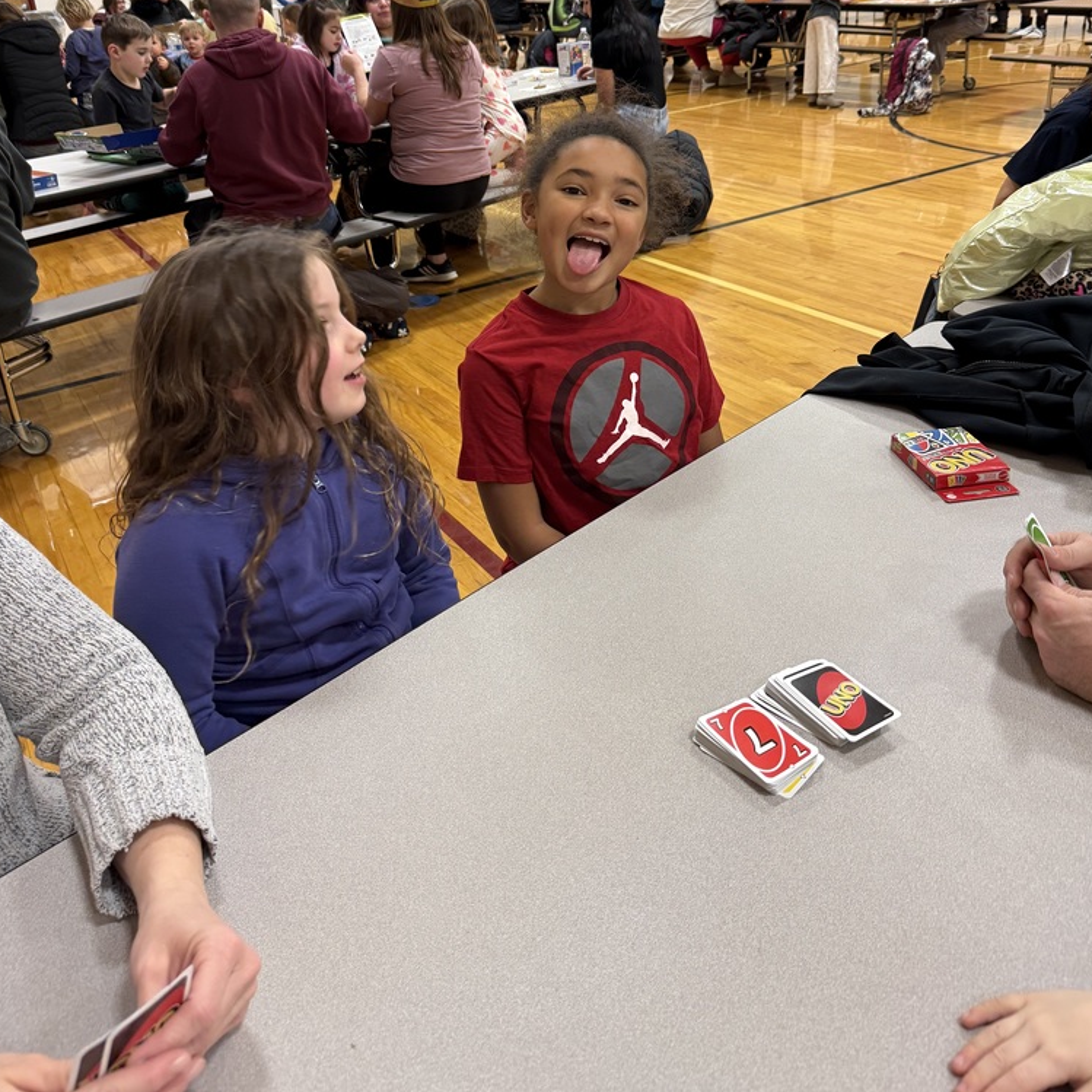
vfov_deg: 54.6
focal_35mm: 29
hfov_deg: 55.6
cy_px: 369
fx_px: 1035
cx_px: 550
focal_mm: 6.76
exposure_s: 1/60
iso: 200
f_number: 1.78
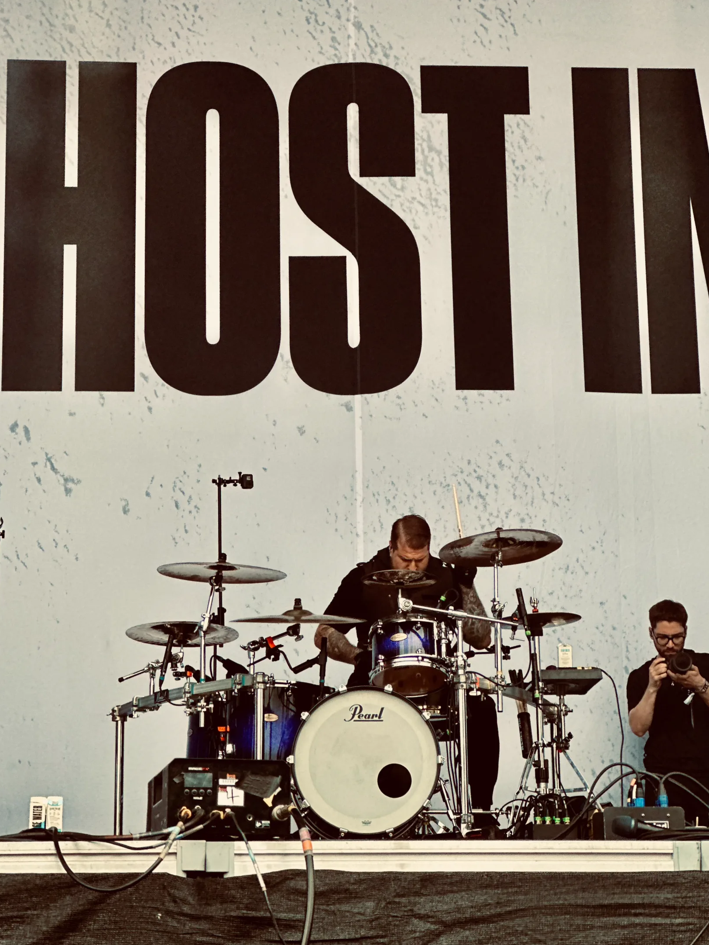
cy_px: 460
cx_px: 360
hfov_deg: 16.2
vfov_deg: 21.5
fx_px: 2485
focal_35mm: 91
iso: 50
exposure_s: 1/121
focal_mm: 9
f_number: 2.8
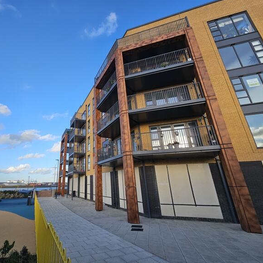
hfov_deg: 85.2
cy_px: 127
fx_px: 138
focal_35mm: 16
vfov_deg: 87.4
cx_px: 94
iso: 50
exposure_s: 1/790
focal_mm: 2.2
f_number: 2.2
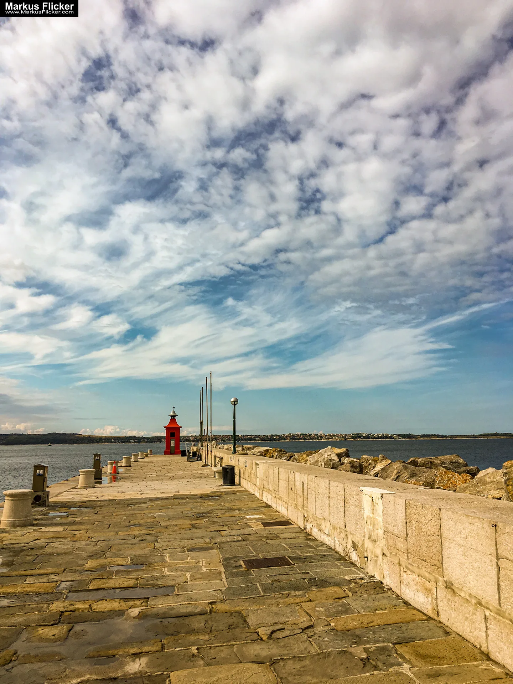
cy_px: 342
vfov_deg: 61.7
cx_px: 256
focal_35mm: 29
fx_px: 573
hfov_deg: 48.2
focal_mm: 4.15
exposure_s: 1/2200
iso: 25
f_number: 2.2
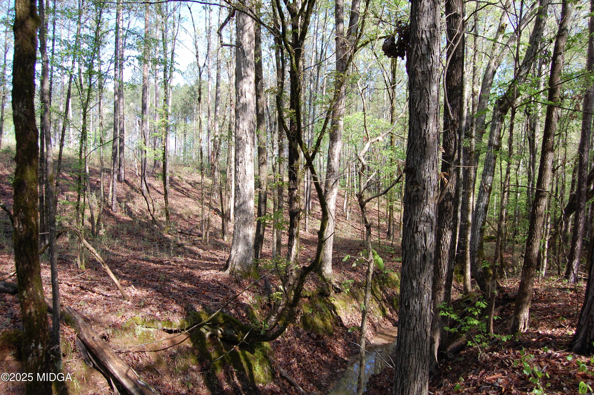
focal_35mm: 27
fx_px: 445
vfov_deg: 47.8
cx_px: 297
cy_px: 198
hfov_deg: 67.4
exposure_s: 1/125
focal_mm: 18
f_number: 6.3
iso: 200
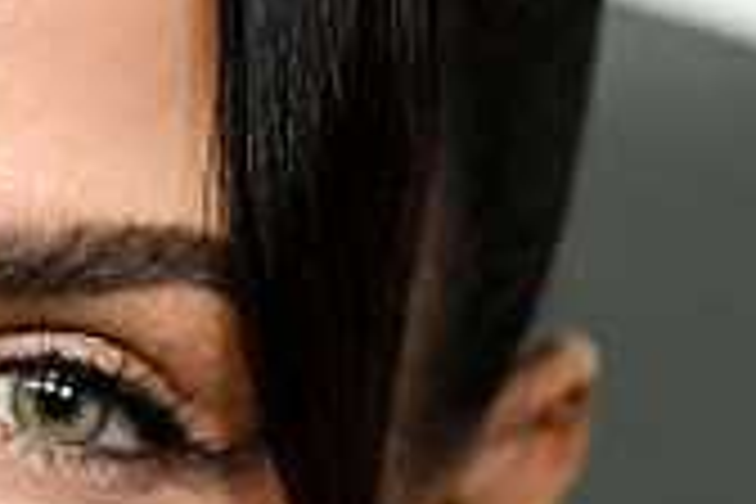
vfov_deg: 1.4
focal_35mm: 966
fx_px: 20284
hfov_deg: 2.1
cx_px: -418
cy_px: 515
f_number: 3.2
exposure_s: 1/320
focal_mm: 145
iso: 1250
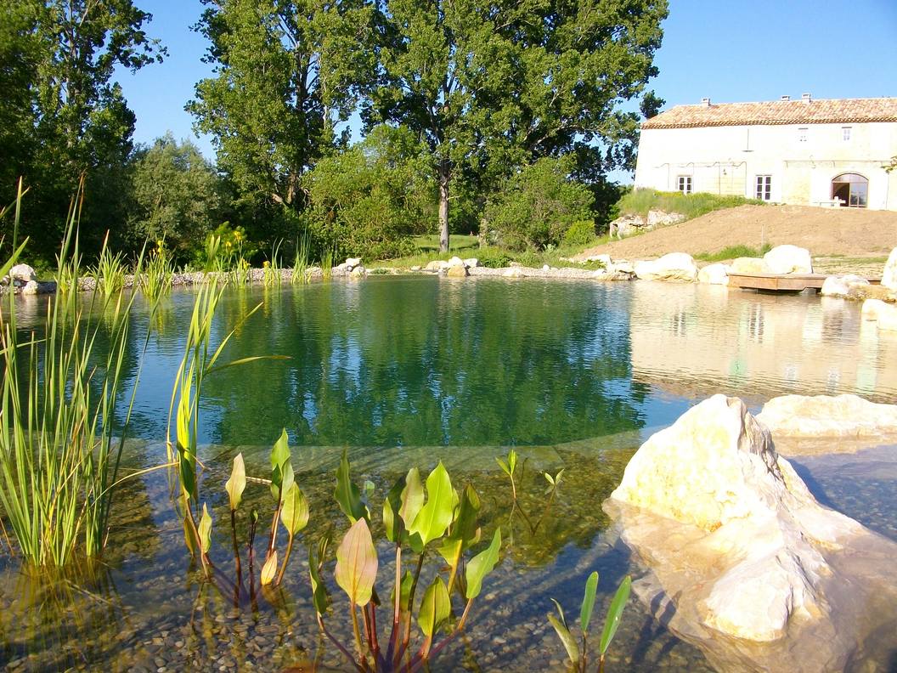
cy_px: 336
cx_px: 448
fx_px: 829
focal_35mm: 32
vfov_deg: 44.2
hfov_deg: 56.8
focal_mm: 5.7
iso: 80
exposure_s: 1/237
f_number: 5.5
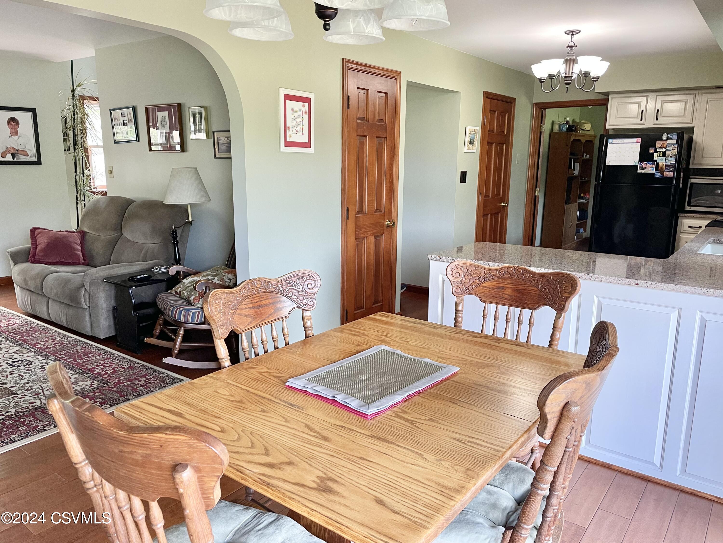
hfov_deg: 67.3
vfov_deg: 53.1
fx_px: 543
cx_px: 362
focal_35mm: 26
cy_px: 272
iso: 125
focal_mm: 4.2
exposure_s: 1/73
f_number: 1.6
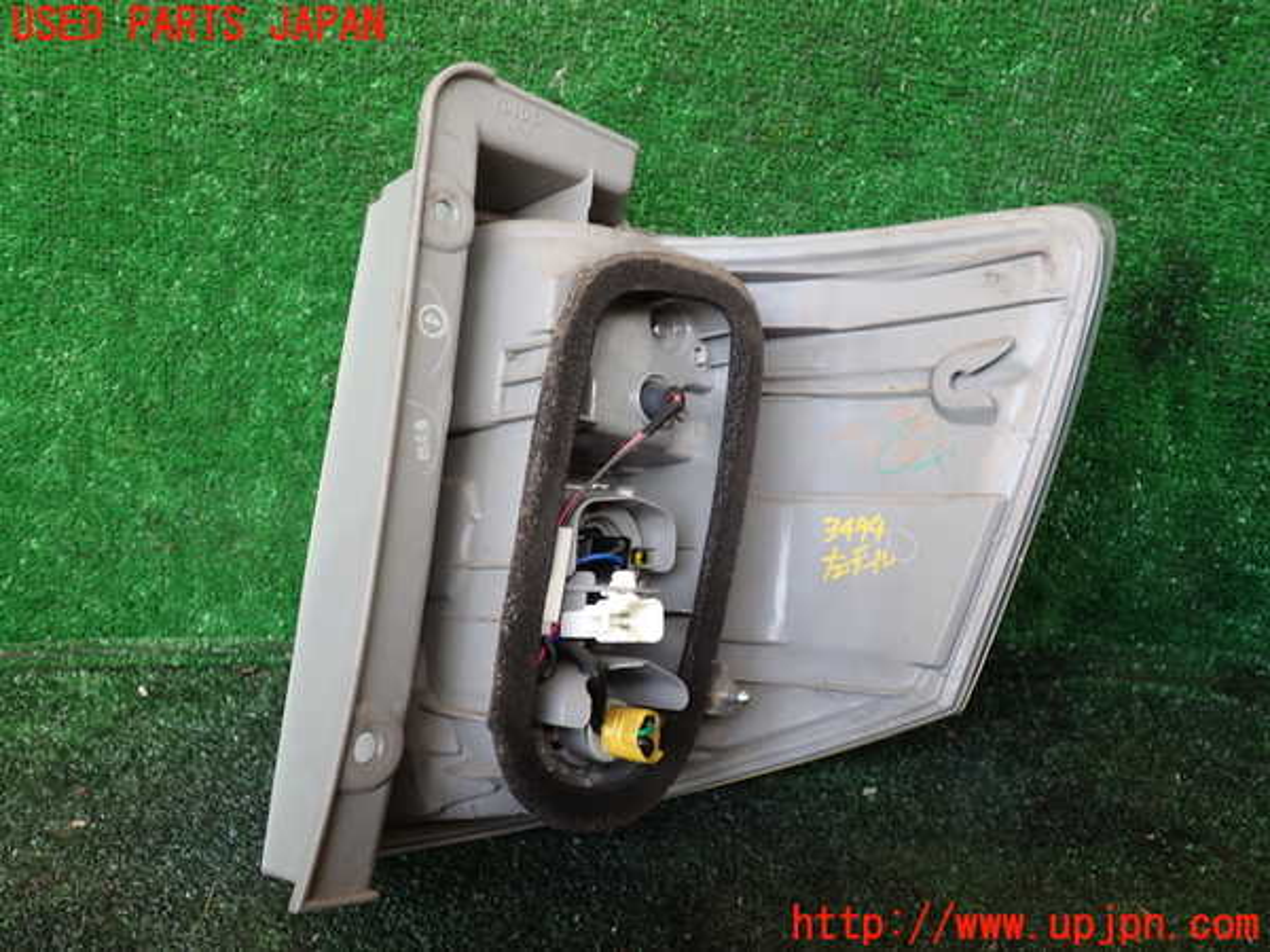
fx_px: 1101
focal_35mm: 30
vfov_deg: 46.8
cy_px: 476
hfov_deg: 60.0
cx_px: 635
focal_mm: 5.4
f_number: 2.3
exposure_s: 1/60
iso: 125
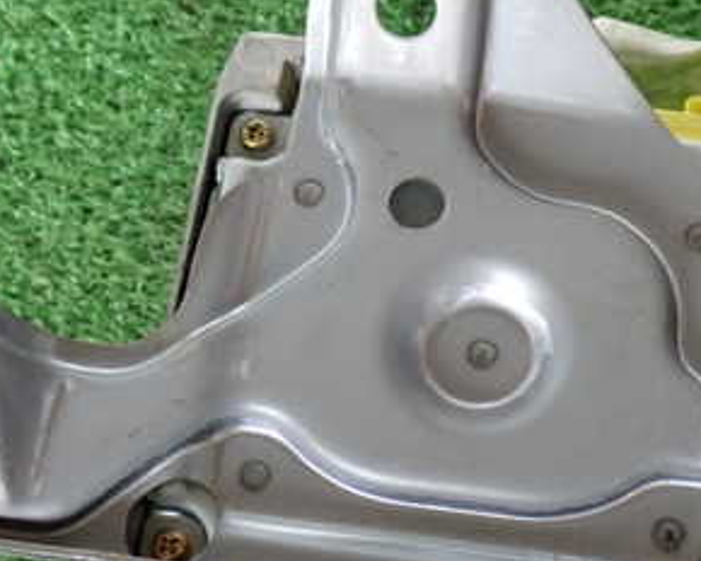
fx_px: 1971
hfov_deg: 20.1
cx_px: 467
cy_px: 324
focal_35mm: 95
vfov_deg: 16.2
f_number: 3.1
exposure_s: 1/30
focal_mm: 8.4
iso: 800
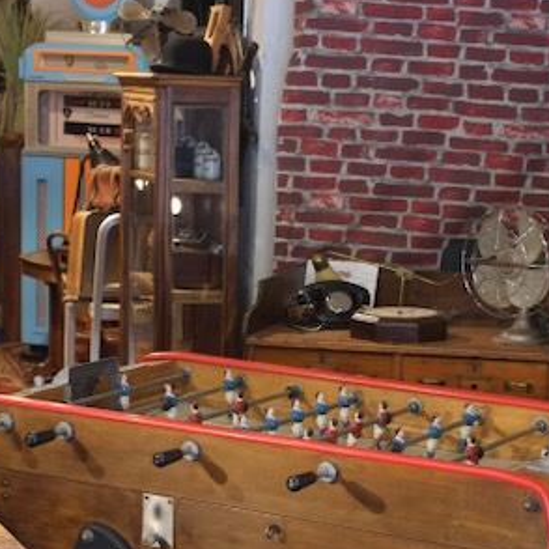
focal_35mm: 92
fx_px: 1651
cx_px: 317
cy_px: 444
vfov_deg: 18.7
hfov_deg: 18.9
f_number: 4
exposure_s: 1/125
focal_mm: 35
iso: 3200
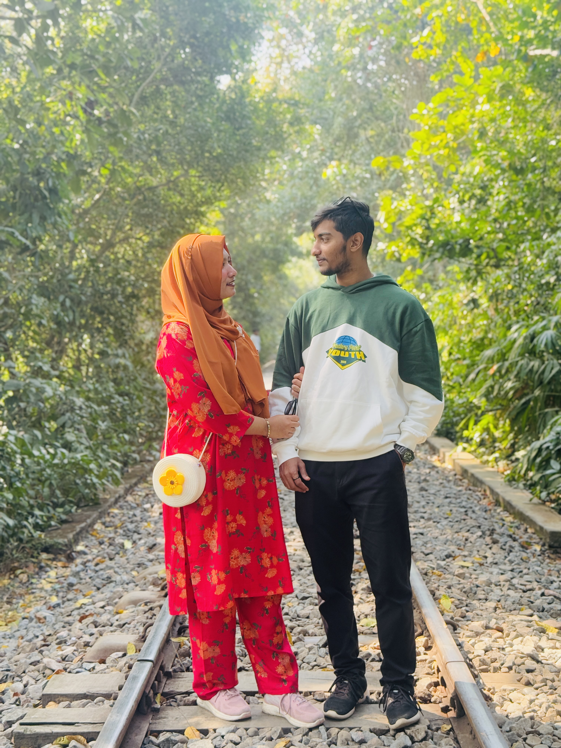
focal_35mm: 48
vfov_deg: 39.7
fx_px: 1037
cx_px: 280
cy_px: 374
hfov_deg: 30.3
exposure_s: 1/189
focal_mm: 6.76
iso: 125
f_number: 1.78
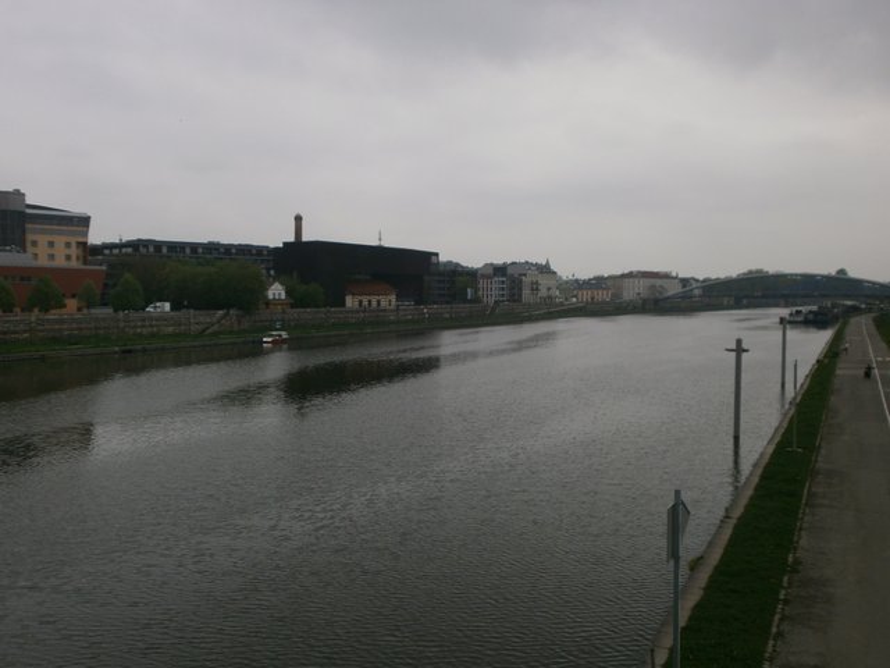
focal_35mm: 32
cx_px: 445
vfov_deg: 44.2
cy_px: 334
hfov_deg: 56.8
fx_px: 823
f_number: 3.1
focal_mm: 5.8
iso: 100
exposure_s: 1/800
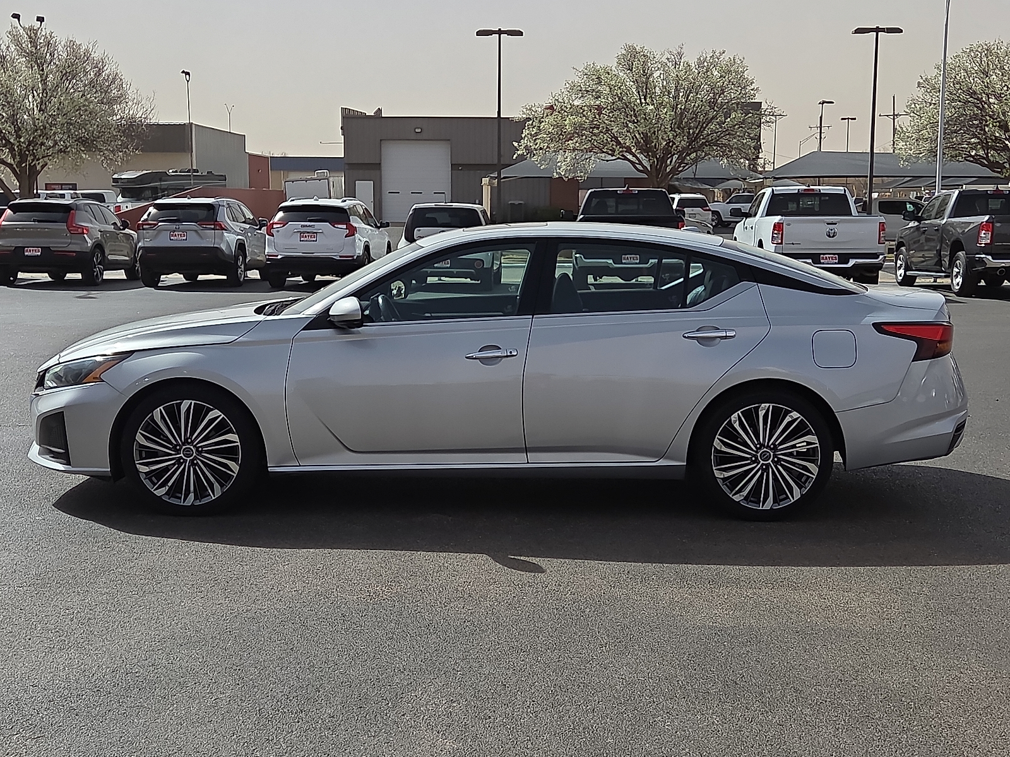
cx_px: 505
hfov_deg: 42.1
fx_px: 1313
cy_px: 378
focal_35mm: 45
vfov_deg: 32.2
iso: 25
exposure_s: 1/2000
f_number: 1.8
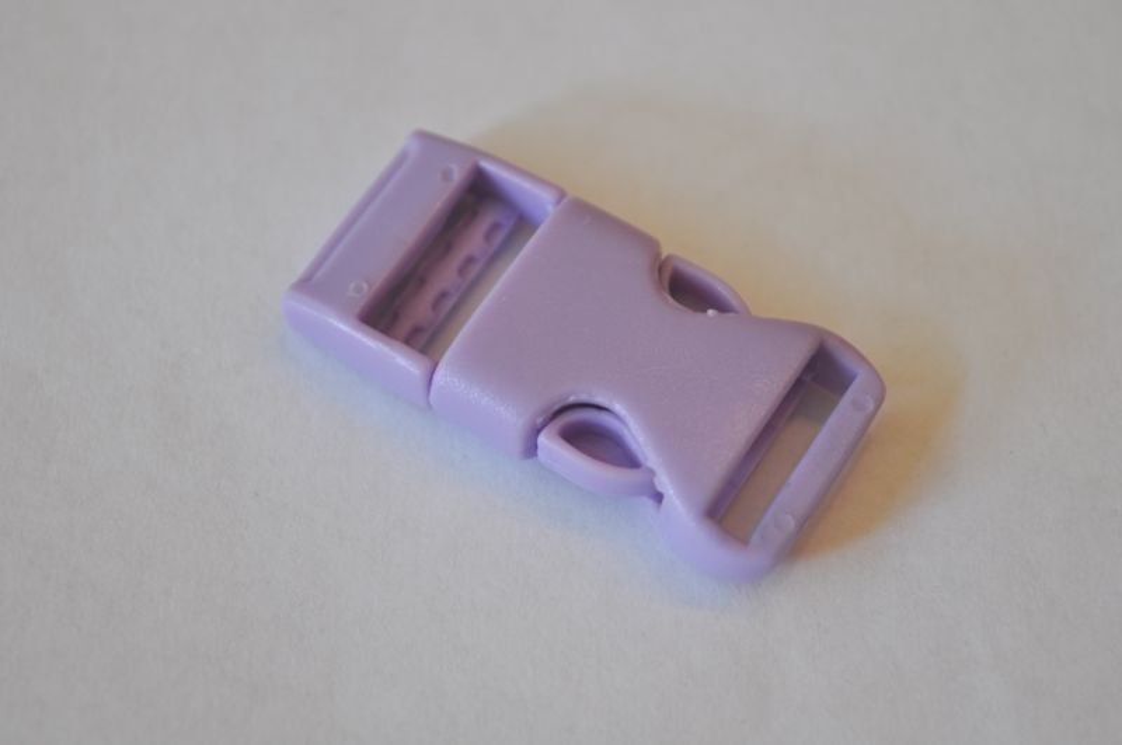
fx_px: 2568
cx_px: 561
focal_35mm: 82
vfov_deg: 16.5
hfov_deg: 24.7
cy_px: 372
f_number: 5.6
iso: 400
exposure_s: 1/80
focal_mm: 55
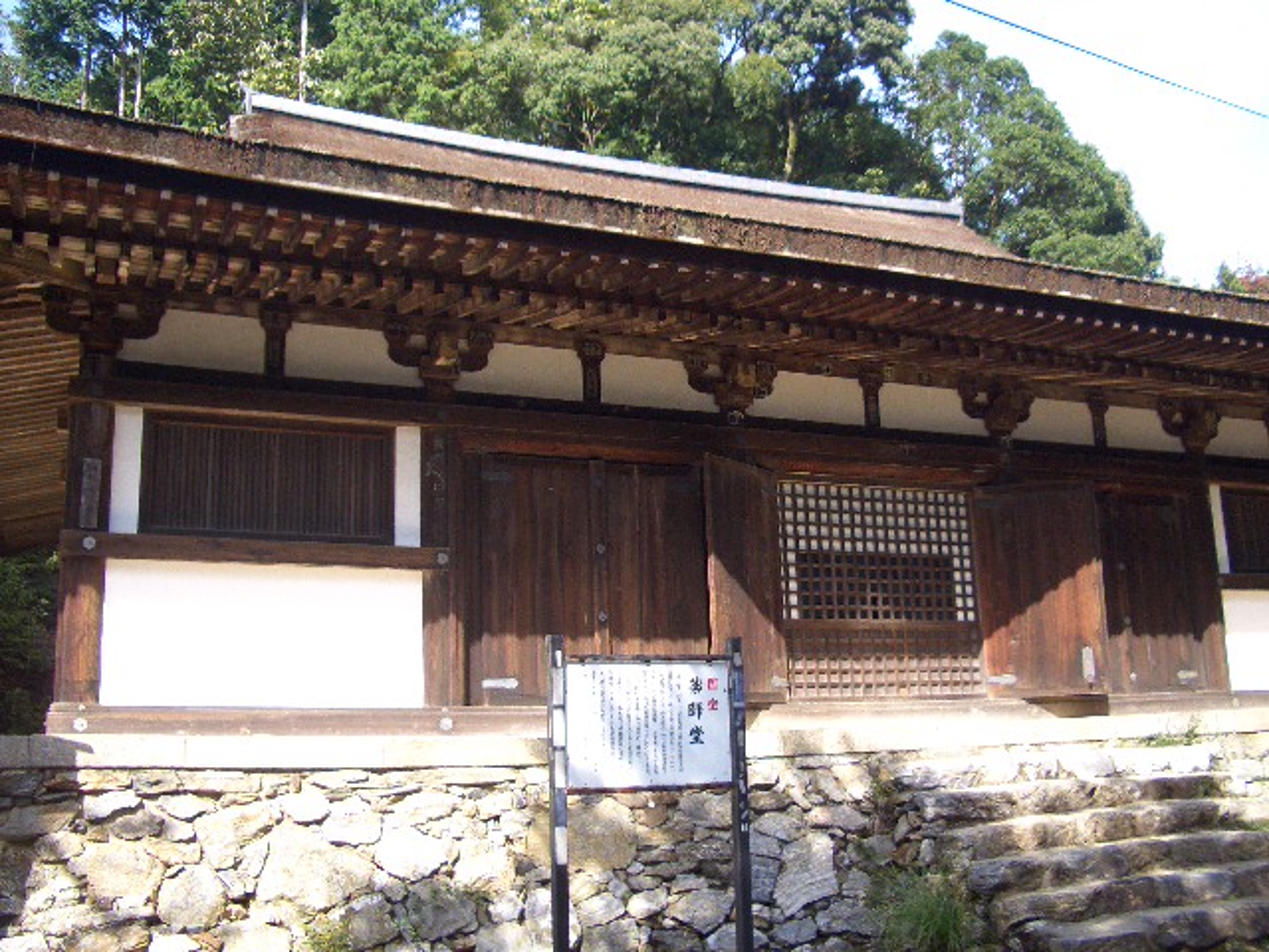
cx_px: 634
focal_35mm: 35
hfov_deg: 52.6
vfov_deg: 40.7
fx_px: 1283
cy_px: 476
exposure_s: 1/320
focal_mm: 5.8
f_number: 2.6
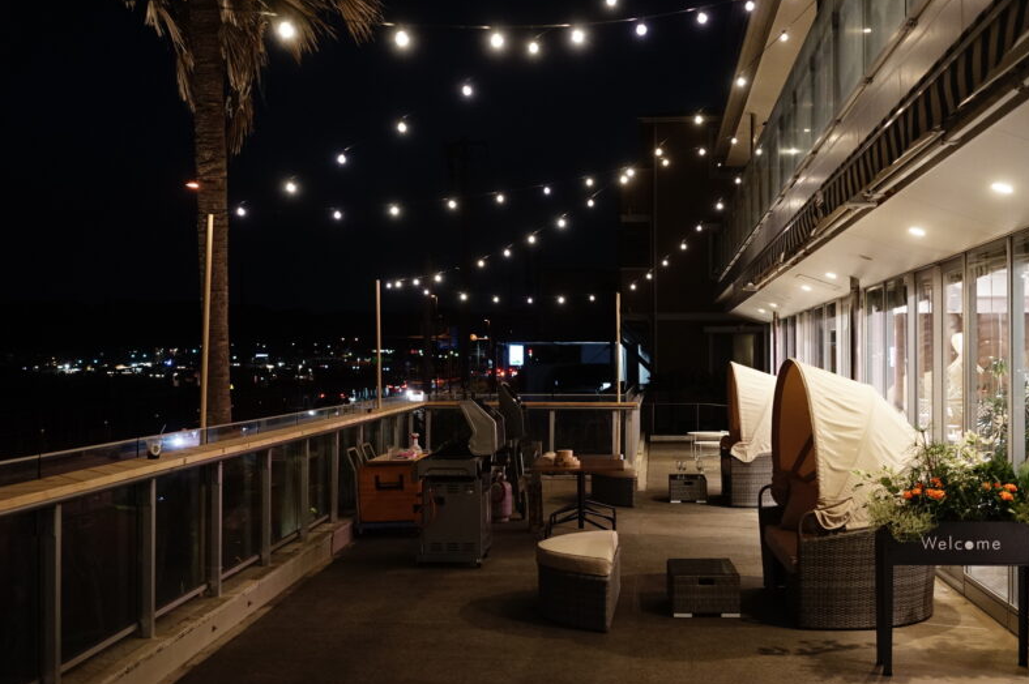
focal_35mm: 40
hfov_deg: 48.4
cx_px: 556
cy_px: 330
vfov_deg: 33.3
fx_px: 1142
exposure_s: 1/60
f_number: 2.8
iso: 1600
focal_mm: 35
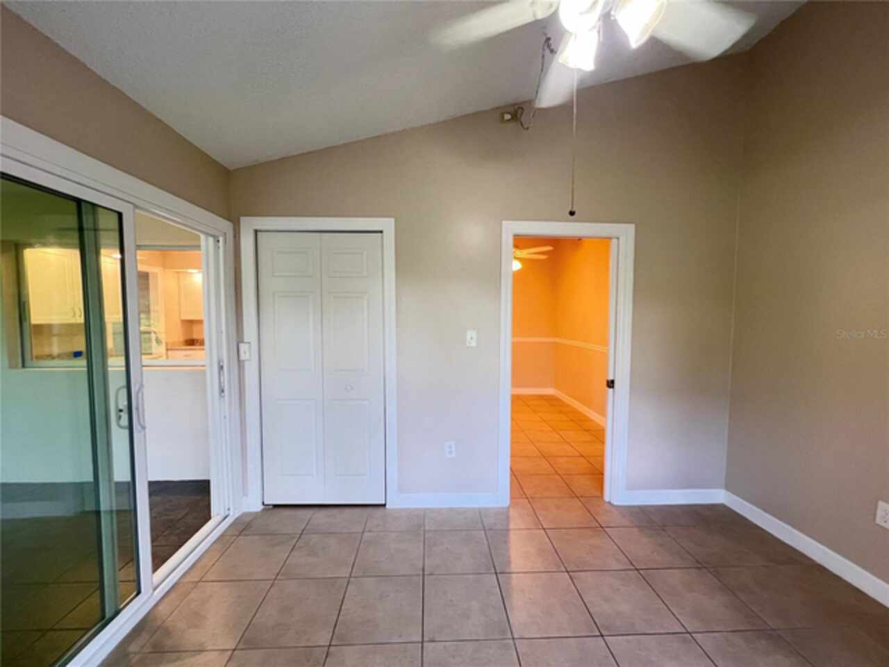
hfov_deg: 106.2
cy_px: 334
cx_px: 444
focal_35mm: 13
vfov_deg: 89.9
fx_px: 334
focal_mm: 1.57
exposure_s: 1/60
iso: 250
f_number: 1.8
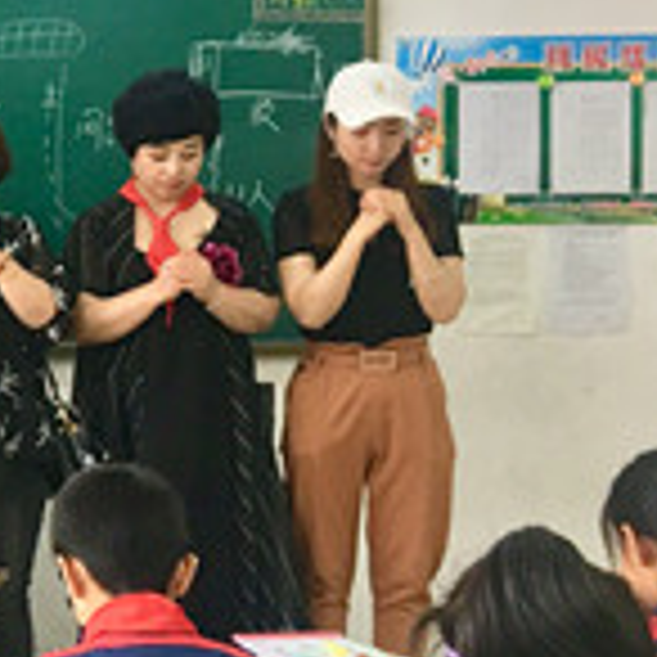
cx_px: -454
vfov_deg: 19.7
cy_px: 295
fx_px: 1890
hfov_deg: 16.9
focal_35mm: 88
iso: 40
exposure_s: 1/17
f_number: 2.2
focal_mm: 4.15
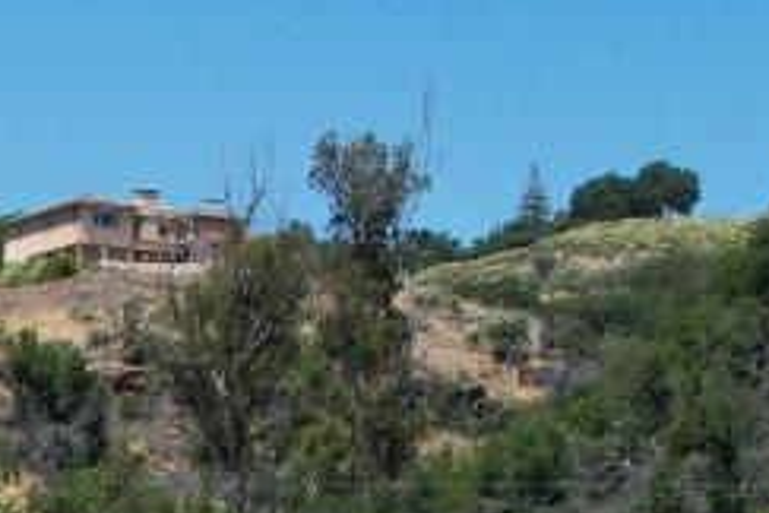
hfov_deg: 13.9
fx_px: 2905
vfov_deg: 8.7
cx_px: -465
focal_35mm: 136
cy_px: 1422
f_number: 2.8
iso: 110
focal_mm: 8.38
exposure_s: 1/1600
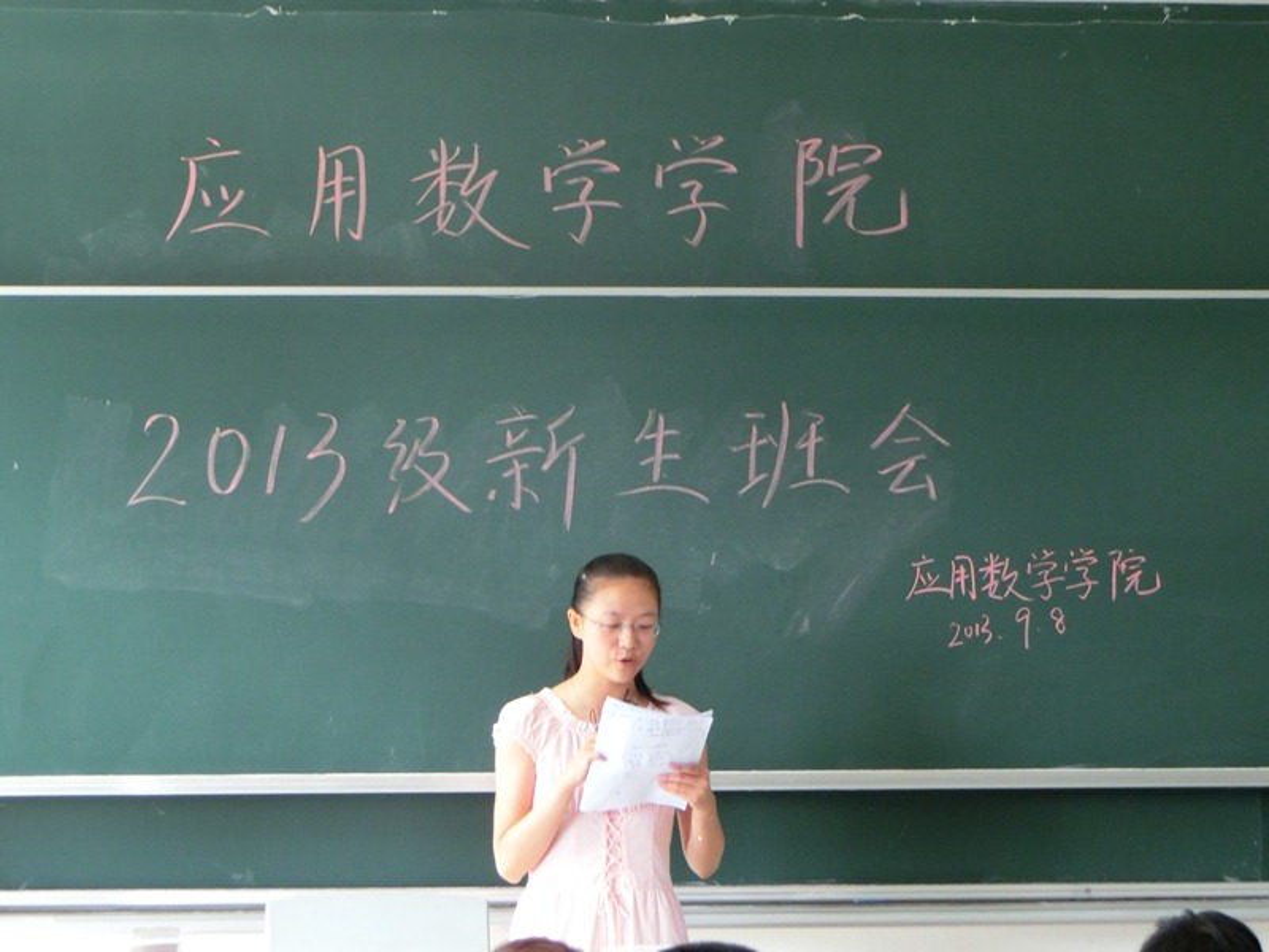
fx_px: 5242
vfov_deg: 10.4
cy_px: 476
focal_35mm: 143
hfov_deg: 13.8
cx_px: 634
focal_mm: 25.5
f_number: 5.8
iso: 800
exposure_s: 1/40
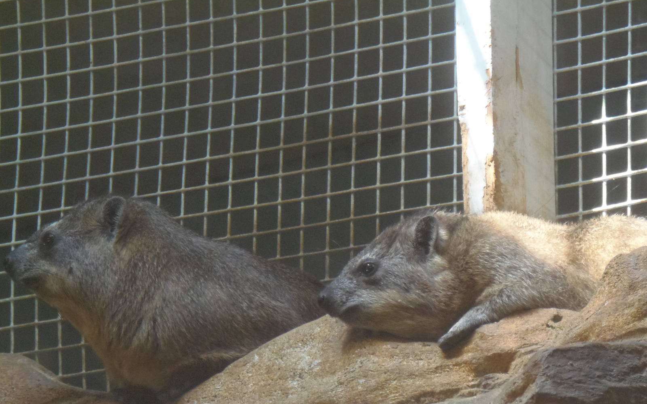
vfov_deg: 3.8
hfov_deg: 6.1
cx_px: 324
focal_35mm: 346
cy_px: 239
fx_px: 6101
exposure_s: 1/50
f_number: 5
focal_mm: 60.4
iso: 400
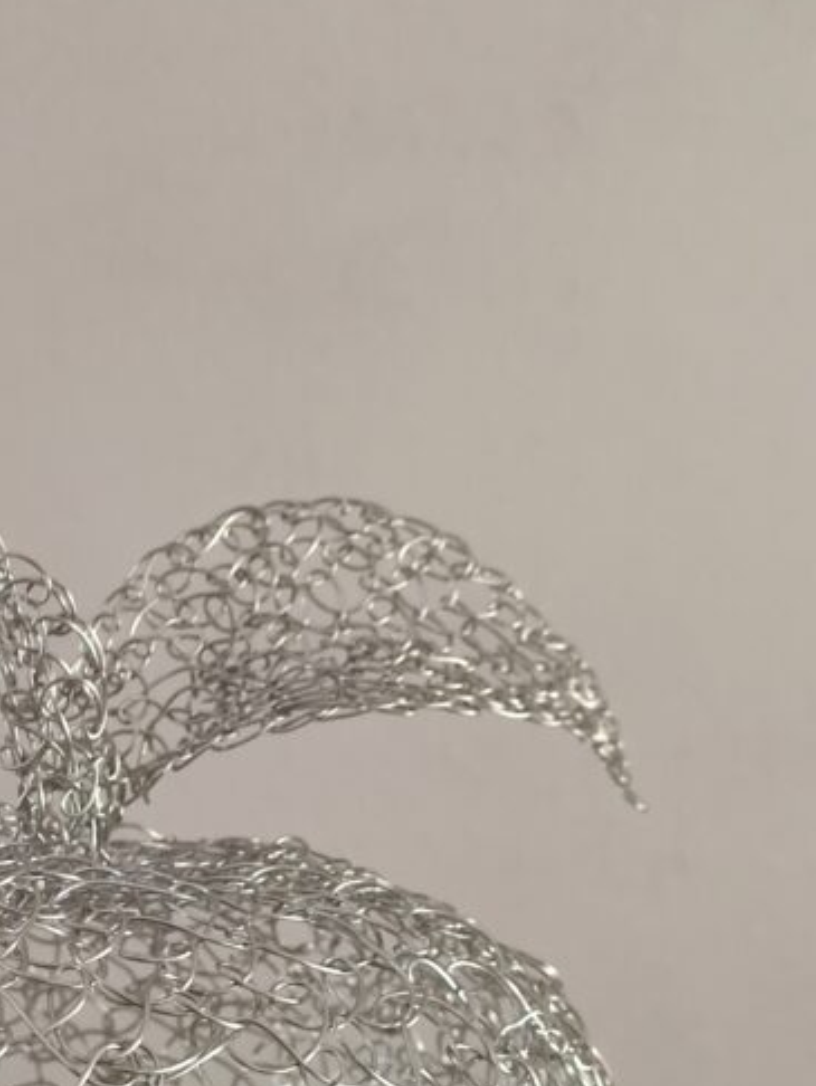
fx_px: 2512
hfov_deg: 18.0
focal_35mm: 80
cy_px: 1010
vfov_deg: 23.6
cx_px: -2
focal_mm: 4.77
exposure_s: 1/25
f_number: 1.75
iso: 1628
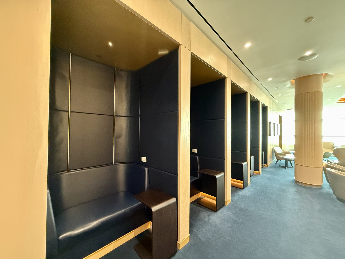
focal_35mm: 14
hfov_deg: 102.1
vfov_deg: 85.7
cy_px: 130
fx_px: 140
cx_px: 172
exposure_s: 1/59
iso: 1250
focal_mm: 2.22
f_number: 2.2
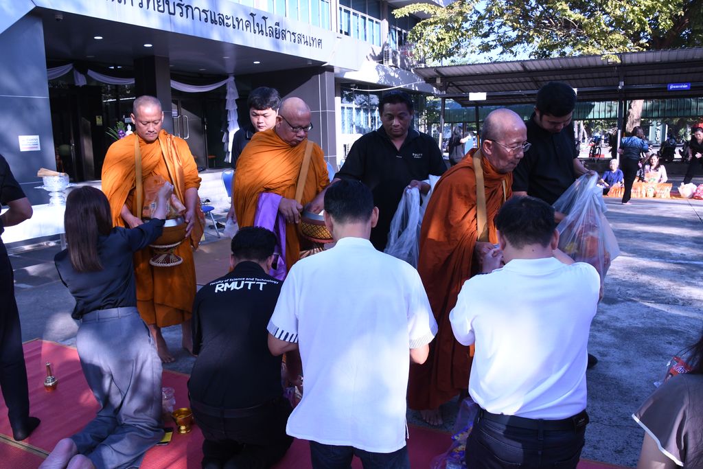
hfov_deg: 67.4
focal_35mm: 27
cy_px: 234
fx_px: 527
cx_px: 352
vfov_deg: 47.9
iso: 1250
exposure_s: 1/500
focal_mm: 18
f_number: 11
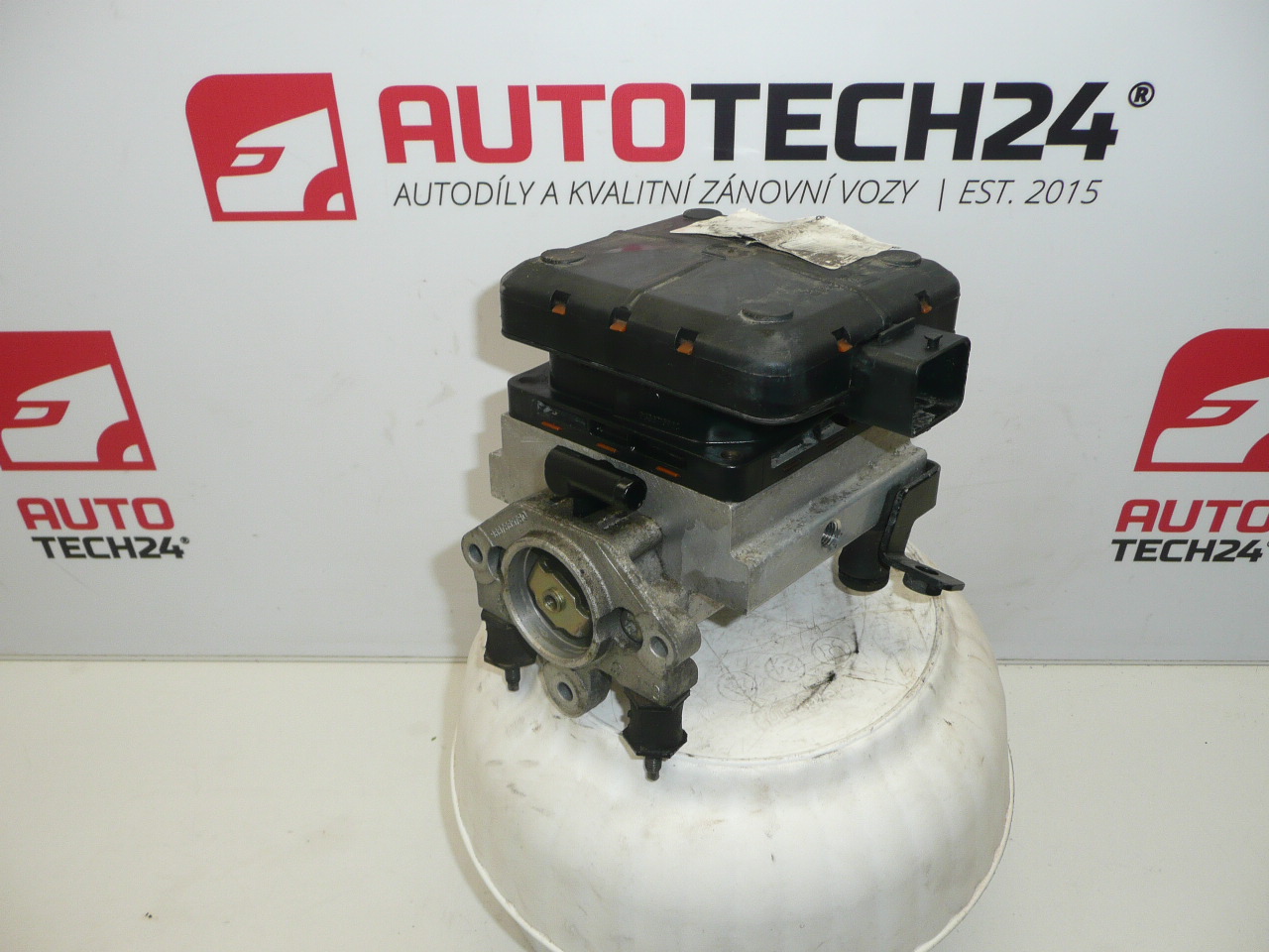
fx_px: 1100
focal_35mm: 30
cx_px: 634
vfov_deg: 46.8
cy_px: 476
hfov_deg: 60.0
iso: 100
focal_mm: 4.6
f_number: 3.3
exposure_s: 1/100
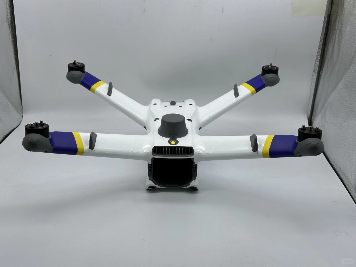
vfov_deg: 30.3
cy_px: 134
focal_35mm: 48
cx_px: 178
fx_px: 494
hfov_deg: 39.7
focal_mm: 6.86
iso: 64
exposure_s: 1/421
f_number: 1.78
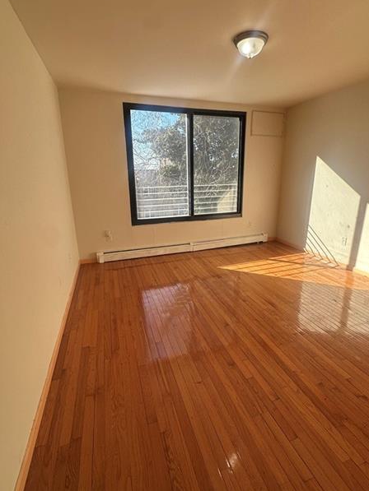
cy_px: 237
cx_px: 197
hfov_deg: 71.5
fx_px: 256
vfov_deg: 87.7
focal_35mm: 18
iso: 40
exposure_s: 1/282
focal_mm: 2.22
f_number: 2.2
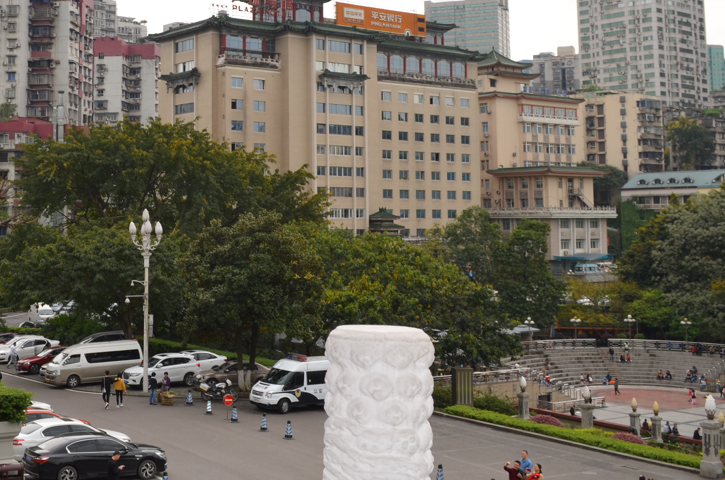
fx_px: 1025
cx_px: 185
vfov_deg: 25.9
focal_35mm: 51
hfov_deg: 38.0
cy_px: 99
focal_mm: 18
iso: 100
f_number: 8
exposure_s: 1/200
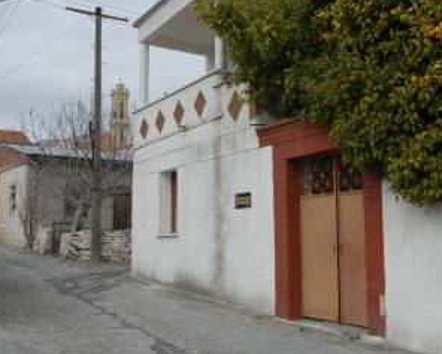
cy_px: 157
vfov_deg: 31.7
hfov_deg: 39.0
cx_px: 245
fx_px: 623
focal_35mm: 48
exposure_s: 1/250
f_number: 8
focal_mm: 25
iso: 125
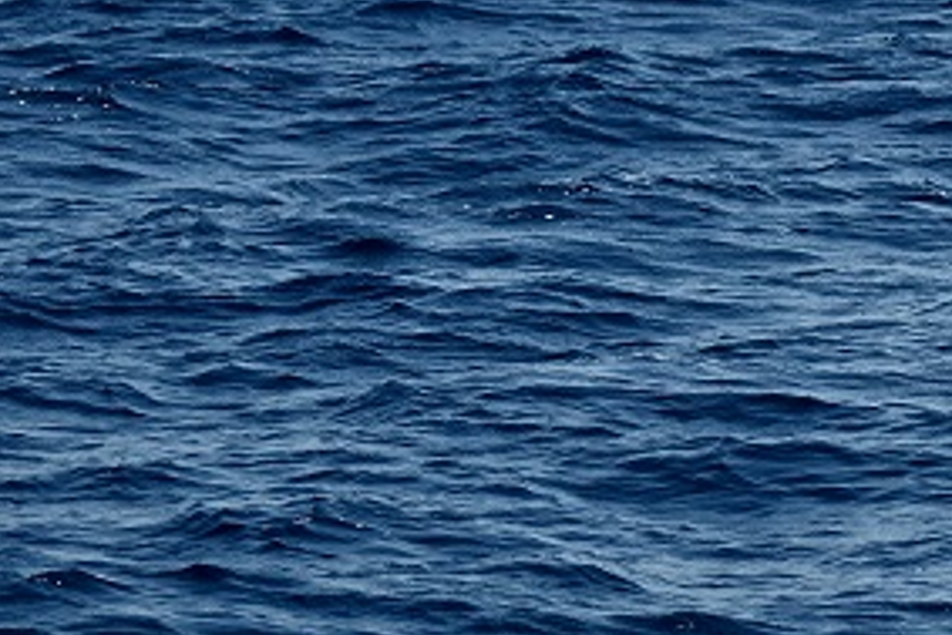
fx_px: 8704
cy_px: 54
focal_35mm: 329
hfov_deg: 6.2
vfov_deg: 4.2
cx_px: 1322
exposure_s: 1/500
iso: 100
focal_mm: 98
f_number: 6.3
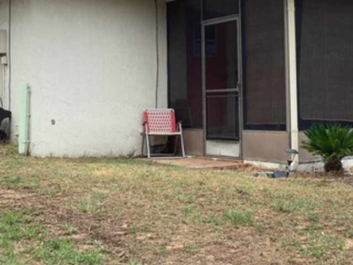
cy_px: 77
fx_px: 632
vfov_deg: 23.5
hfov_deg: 30.9
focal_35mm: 62
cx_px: 243
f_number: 2.4
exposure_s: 1/617
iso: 25
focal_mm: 3.3
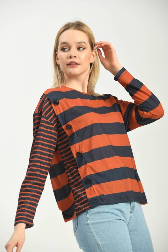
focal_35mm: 155
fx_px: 1085
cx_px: 84
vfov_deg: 13.2
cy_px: 126
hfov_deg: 8.9
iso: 100
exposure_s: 1/160
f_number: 6.3
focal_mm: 155
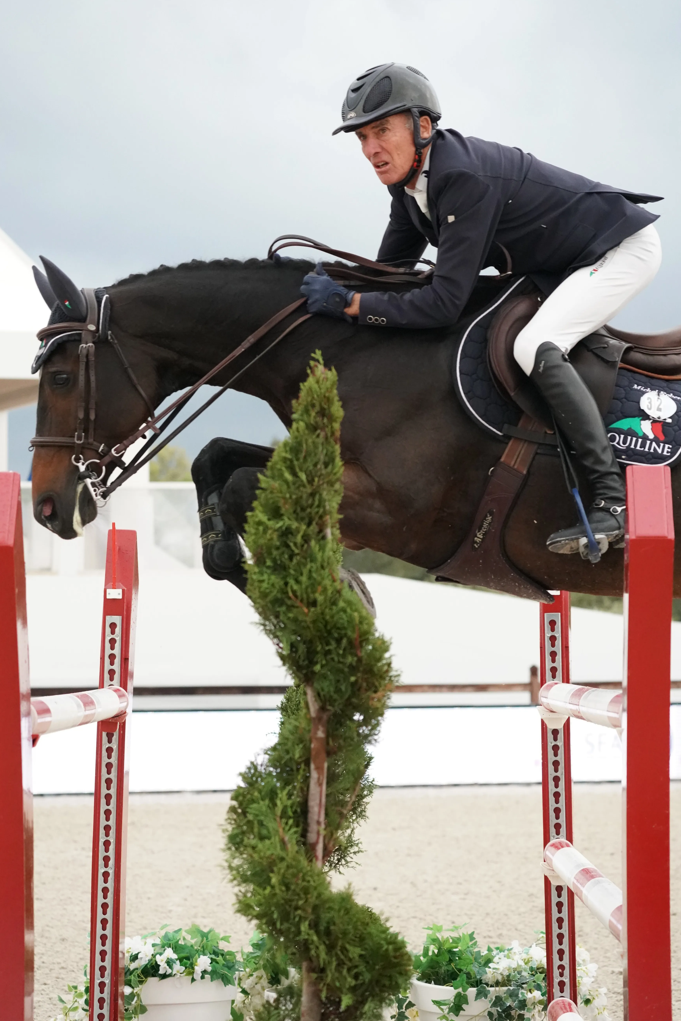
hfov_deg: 12.8
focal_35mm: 107
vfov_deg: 19.1
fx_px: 3036
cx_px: 339
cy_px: 515
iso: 8000
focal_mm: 105
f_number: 5.6
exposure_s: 1/2000
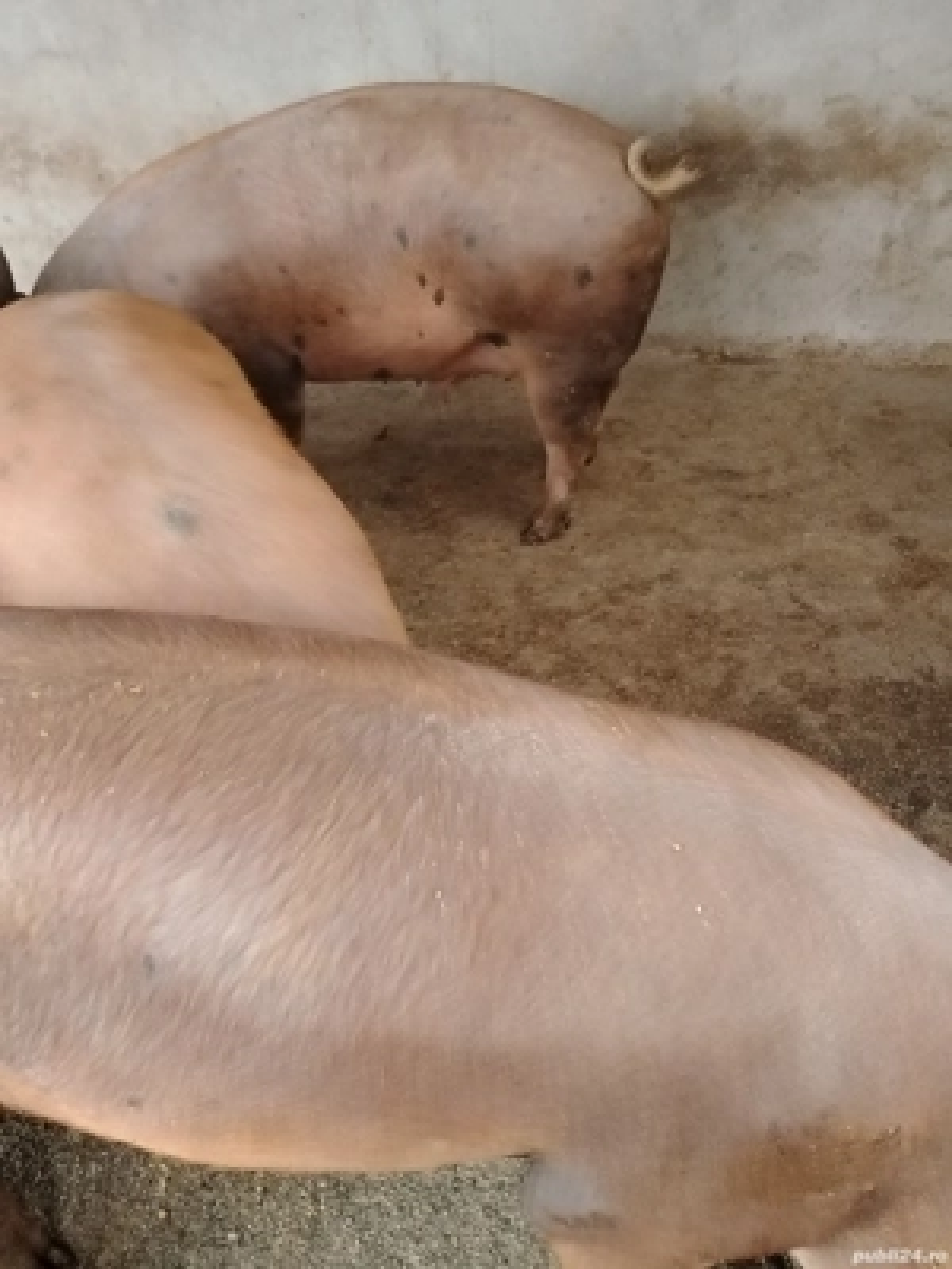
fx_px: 1247
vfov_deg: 54.0
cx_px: 476
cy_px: 634
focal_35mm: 34
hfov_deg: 41.8
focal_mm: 5.25
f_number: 1.75
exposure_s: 1/100
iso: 4050
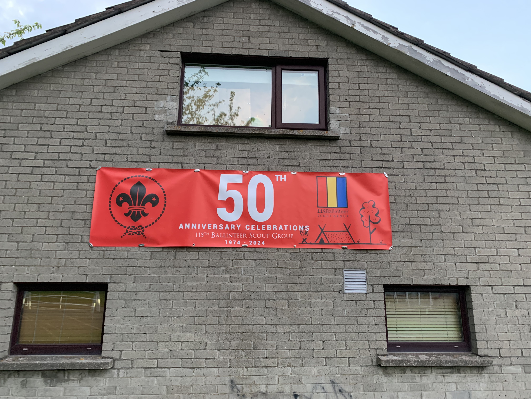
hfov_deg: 67.3
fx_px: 399
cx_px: 266
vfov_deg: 53.1
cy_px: 200
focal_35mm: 26
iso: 200
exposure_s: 1/60
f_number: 1.8
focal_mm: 4.25
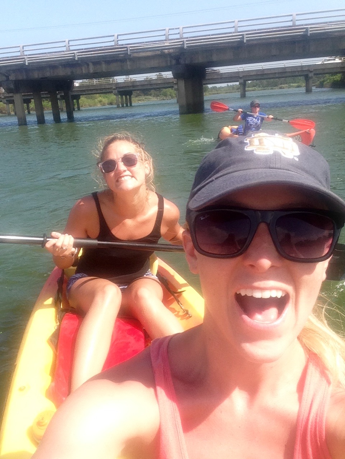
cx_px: 172
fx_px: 465
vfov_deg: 52.6
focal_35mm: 35
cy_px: 230
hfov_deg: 40.7
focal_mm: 2.18
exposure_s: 1/724
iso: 32
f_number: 2.4
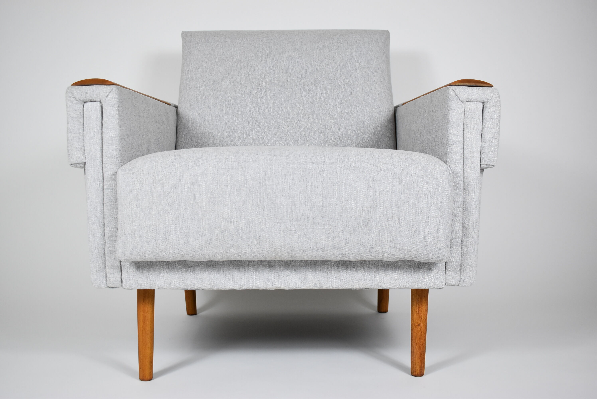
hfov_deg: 51.2
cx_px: 298
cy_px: 200
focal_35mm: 38
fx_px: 622
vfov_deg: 35.6
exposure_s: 1/125
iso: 800
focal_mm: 25
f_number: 5
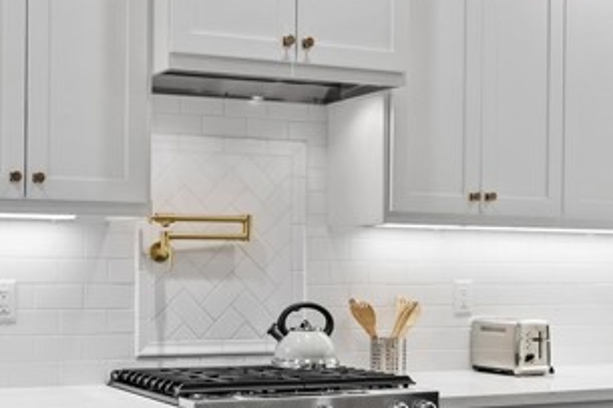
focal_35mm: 64
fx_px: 1090
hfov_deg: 31.3
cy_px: 272
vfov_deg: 21.1
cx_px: 241
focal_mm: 30.5
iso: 500
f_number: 4
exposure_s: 1/15
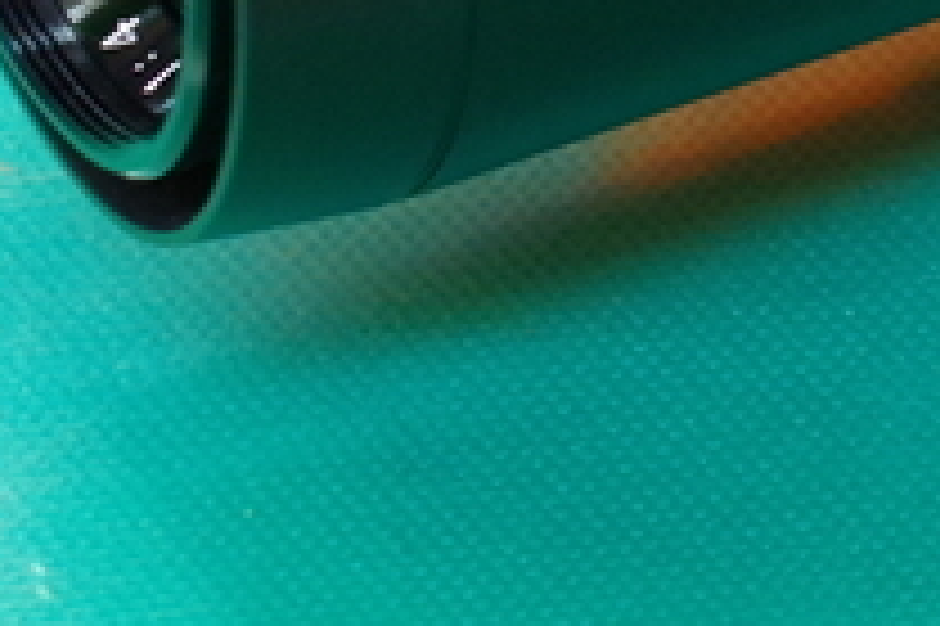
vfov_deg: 4.4
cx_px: 2226
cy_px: -1094
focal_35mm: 302
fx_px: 7876
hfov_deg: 6.5
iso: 800
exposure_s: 1/15
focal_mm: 35
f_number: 5.6
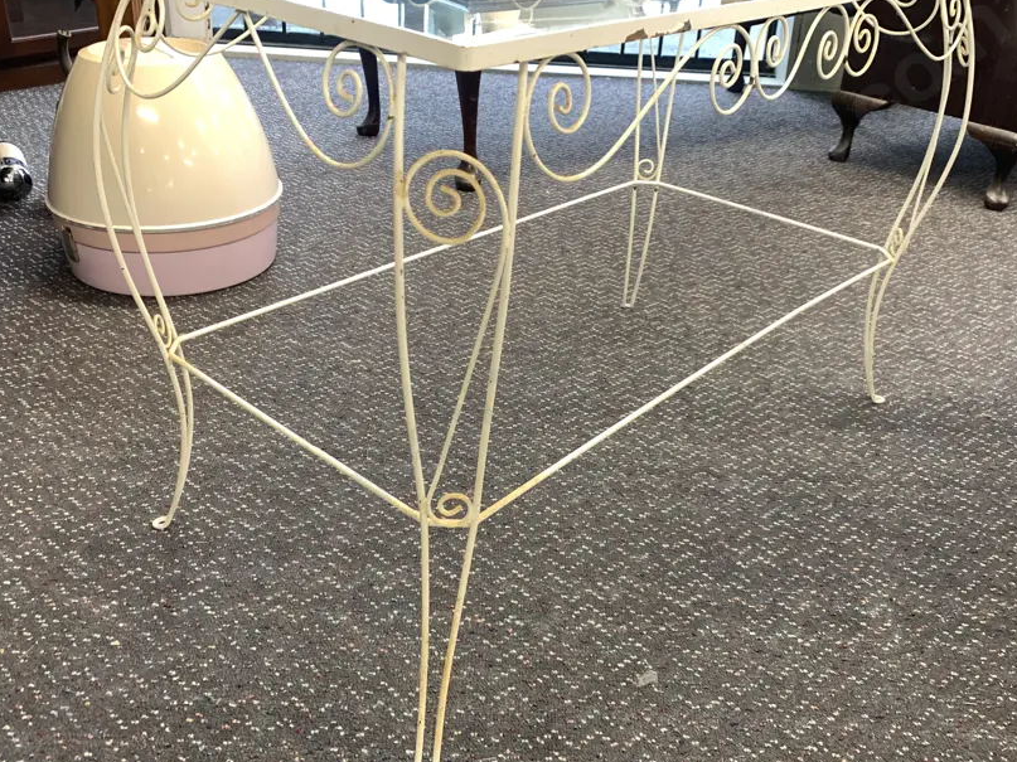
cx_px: 518
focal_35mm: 33
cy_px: 377
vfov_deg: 42.9
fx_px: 969
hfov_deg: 55.4
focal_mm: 4.25
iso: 160
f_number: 1.8
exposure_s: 1/50
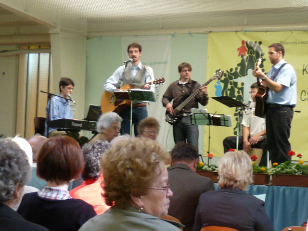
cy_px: 116
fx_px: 1023
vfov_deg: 12.9
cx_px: 154
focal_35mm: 115
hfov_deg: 17.1
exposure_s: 1/30
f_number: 3.4
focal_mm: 11.5
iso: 200
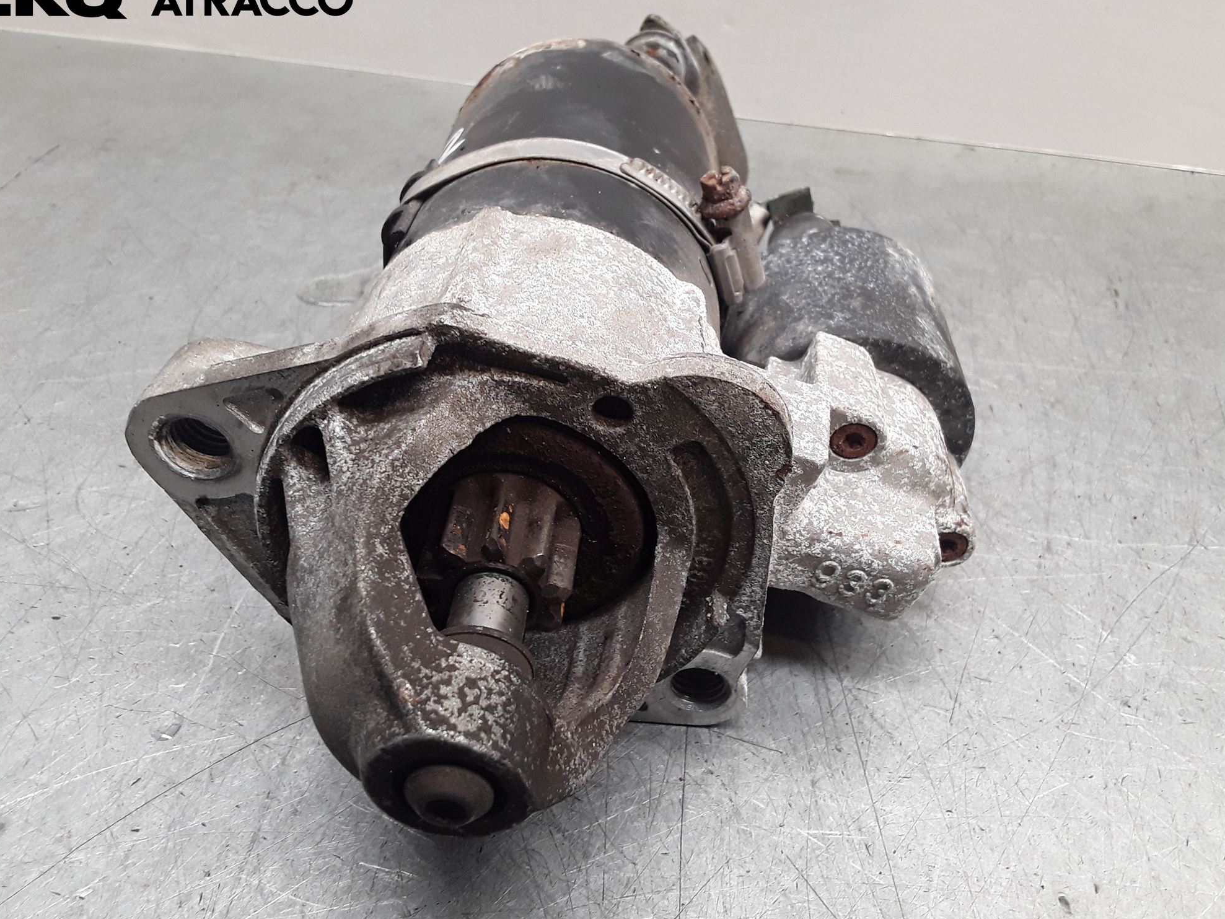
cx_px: 607
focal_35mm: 29
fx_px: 1026
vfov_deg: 48.2
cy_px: 455
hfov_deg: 61.7
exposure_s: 1/50
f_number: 1.9
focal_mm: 2.91
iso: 50
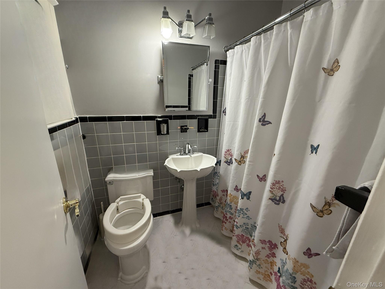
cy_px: 144
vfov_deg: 85.7
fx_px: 156
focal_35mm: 14
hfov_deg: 102.1
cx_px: 192
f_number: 2.2
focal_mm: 2.22
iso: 320
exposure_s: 1/120
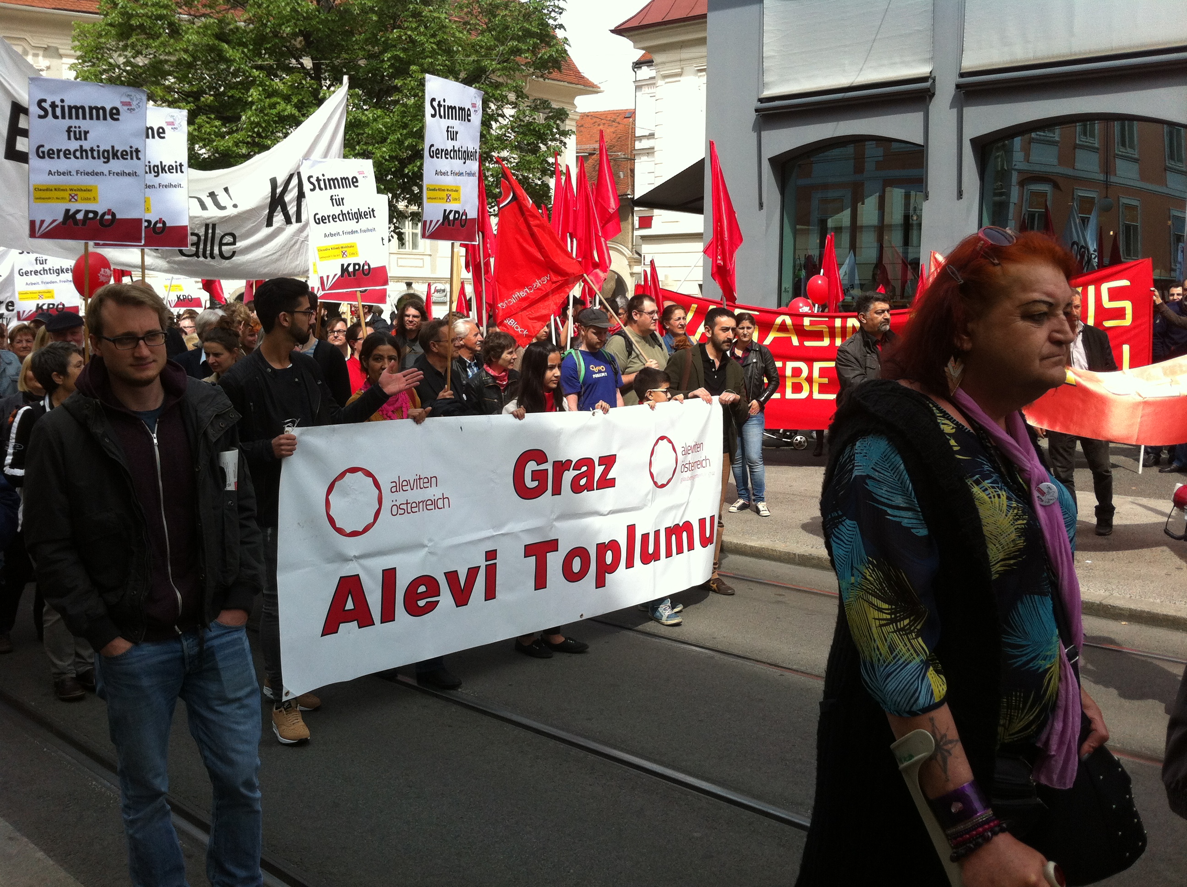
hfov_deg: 52.7
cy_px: 444
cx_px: 594
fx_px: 1198
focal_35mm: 35
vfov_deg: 40.6
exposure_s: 1/686
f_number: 2.8
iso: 80
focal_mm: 3.85
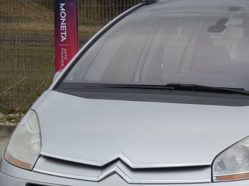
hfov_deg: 9.1
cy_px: 149
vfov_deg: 6.8
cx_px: 218
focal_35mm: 217
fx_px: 1560
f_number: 5
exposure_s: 1/100
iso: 80
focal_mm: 20.1
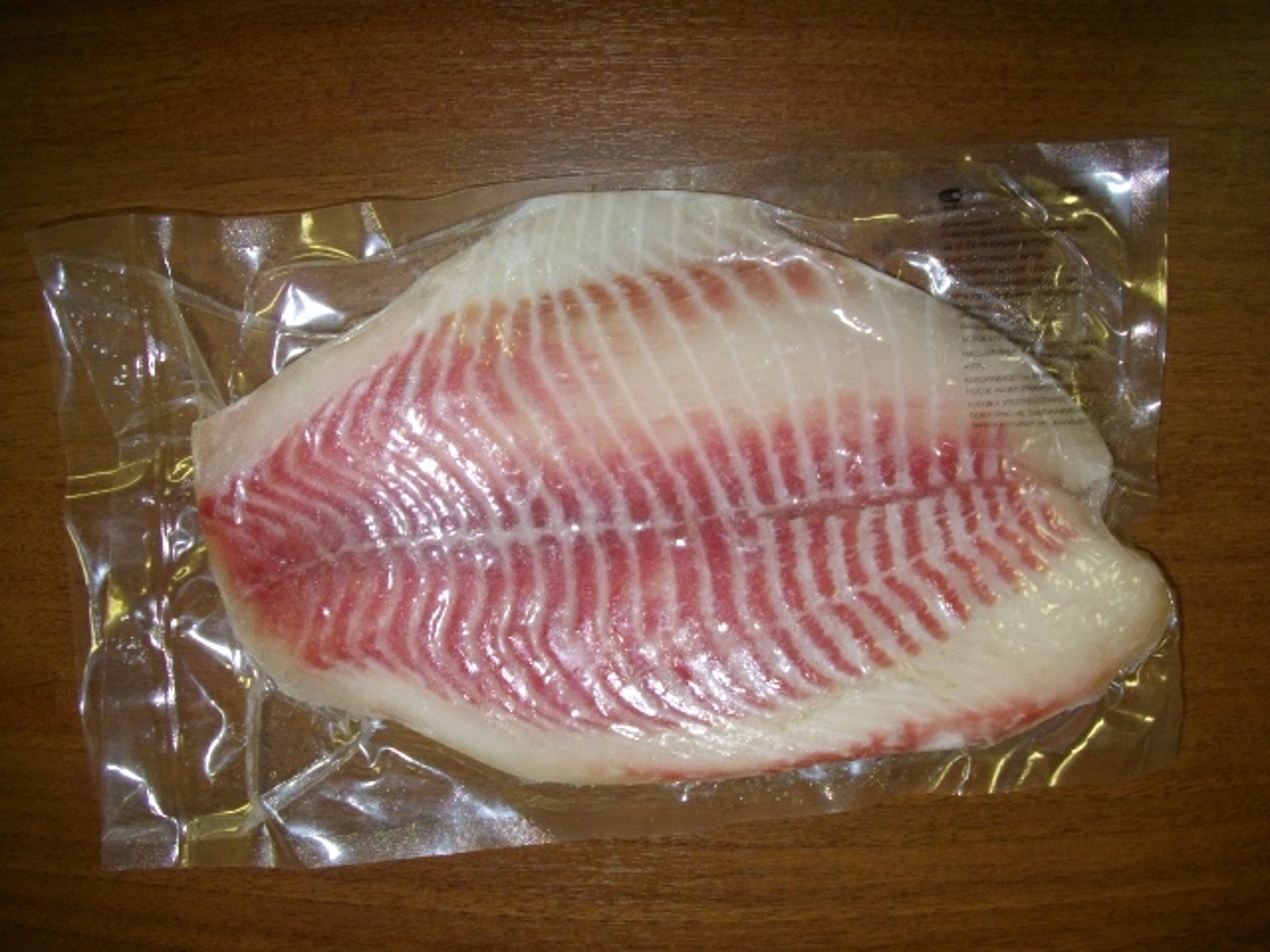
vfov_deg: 38.7
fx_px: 1357
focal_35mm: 37
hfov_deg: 50.1
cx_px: 635
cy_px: 476
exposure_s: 1/50
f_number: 2.8
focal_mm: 6.2
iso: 200
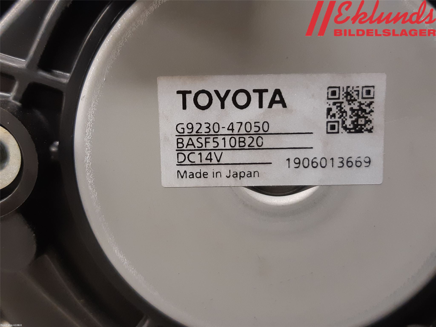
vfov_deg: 53.1
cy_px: 164
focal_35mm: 26
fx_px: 327
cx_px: 218
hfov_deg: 67.3
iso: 200
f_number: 1.7
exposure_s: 1/33
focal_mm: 3.93
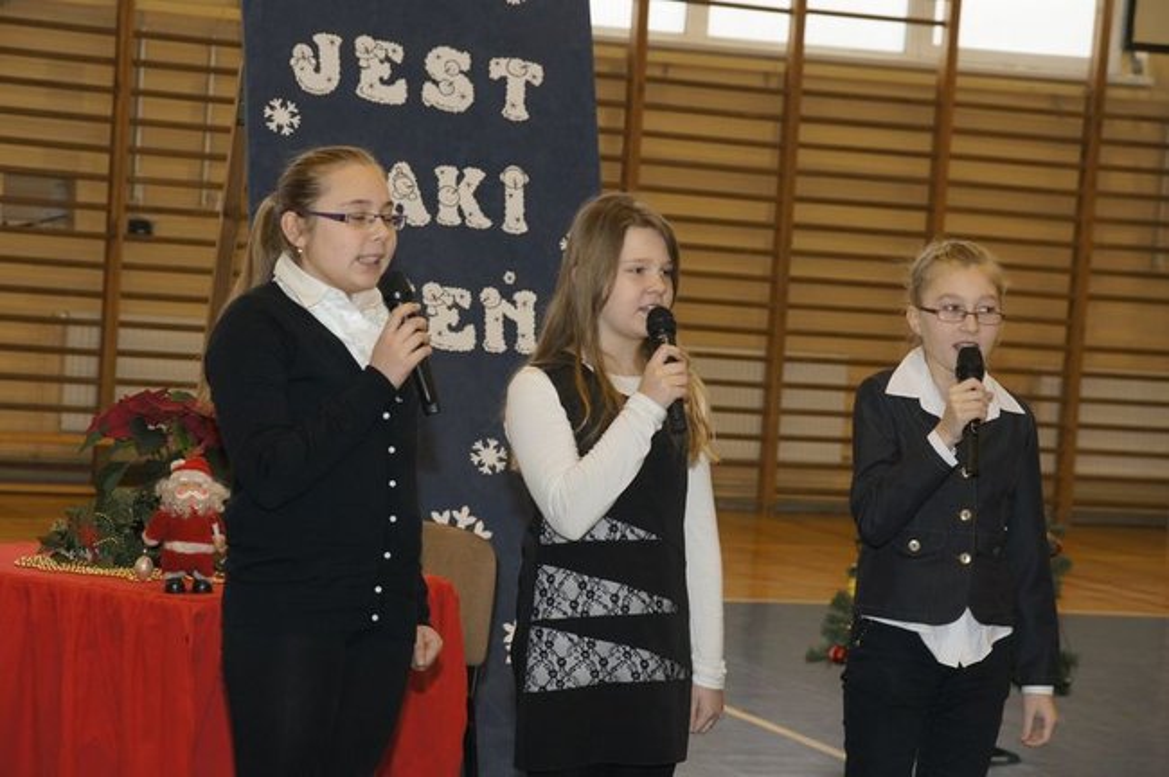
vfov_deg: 13.0
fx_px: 3406
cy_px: 388
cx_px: 584
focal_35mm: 105
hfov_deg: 19.5
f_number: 5.6
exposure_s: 1/125
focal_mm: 70
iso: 800
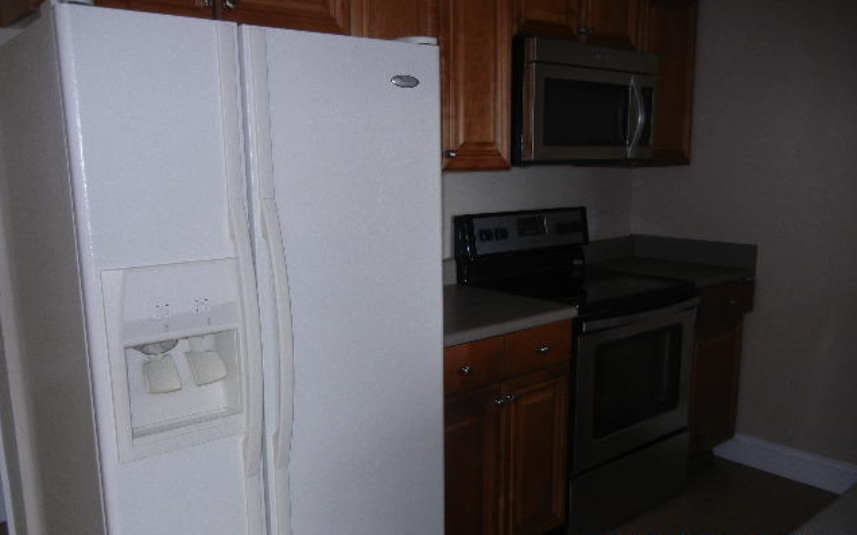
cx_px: 427
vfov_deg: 39.3
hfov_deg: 59.7
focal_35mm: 32
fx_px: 747
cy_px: 296
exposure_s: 1/30
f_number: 3.5
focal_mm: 5.4
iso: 200
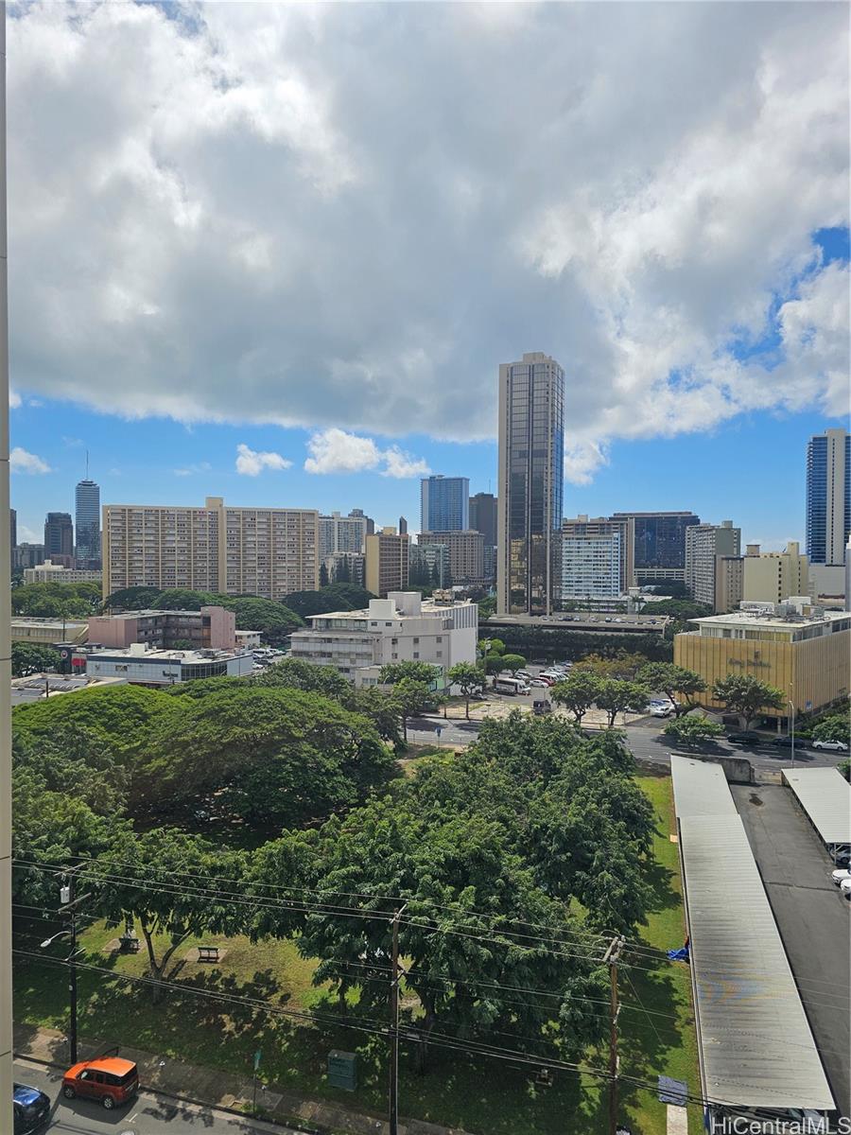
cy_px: 568
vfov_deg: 73.9
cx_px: 426
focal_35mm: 23
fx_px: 754
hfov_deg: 58.9
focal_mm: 6.3
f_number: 1.7
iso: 10
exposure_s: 1/2005
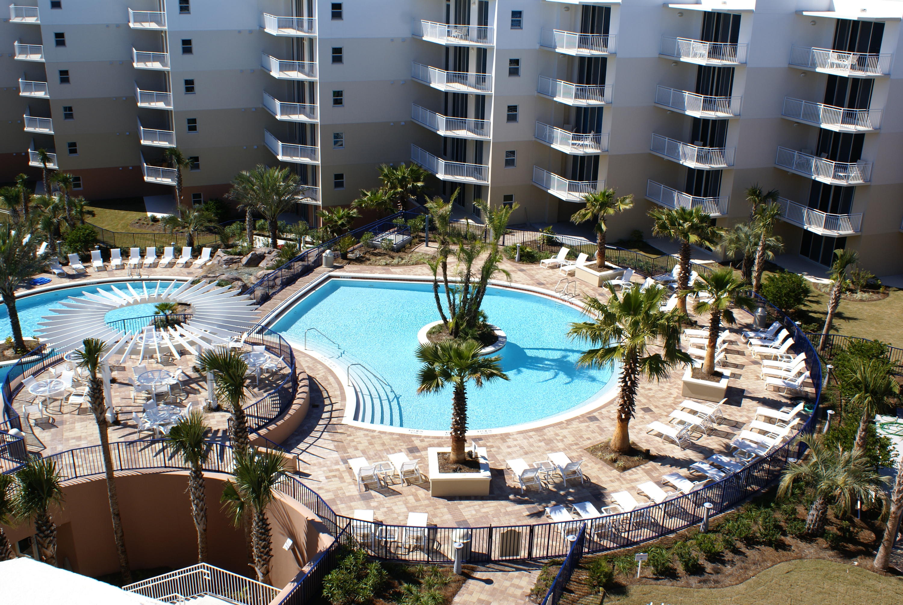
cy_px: 302
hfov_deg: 57.2
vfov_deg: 40.1
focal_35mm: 33
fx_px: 829
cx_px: 452
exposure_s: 1/160
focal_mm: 22
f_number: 10
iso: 100
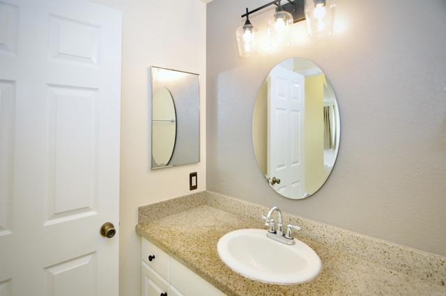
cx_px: 223
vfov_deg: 71.9
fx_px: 204
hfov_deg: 95.1
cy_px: 148
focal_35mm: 16
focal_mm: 11
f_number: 4
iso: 800
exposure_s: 1/60
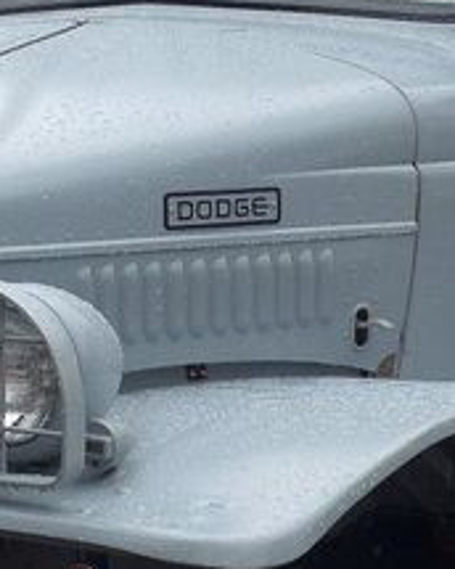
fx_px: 2660
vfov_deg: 12.2
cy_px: 246
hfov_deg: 9.8
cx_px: 188
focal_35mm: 158
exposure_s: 1/200
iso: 80
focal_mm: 6
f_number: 2.8
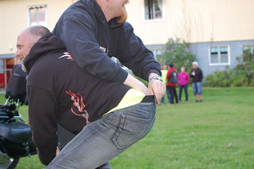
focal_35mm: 52
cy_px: 84
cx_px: 127
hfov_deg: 37.9
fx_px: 370
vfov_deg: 25.7
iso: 400
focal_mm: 35
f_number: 2.8
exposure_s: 1/60
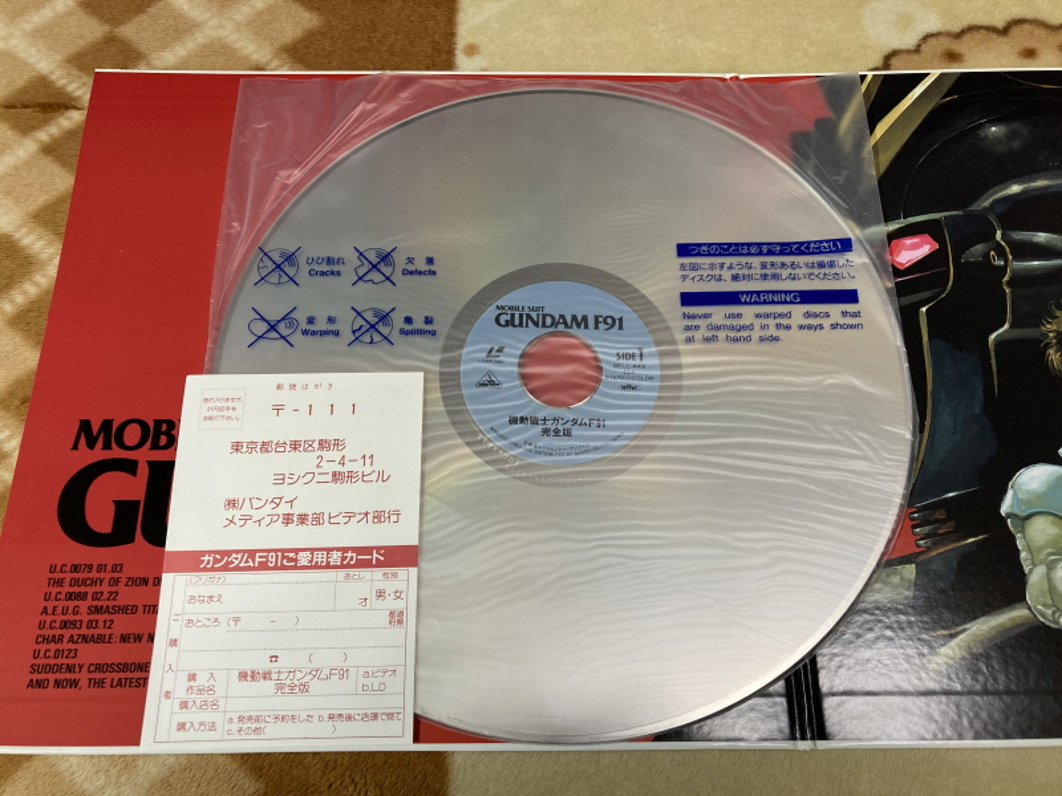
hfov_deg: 63.4
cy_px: 398
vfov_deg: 49.7
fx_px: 859
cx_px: 531
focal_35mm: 28
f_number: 1.8
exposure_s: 1/68
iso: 80
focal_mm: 3.99
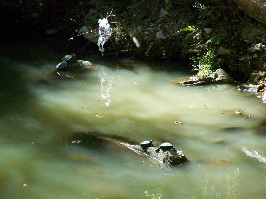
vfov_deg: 3.9
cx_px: 133
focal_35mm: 381
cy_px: 99
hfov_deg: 5.2
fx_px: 2928
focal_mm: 63
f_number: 3.7
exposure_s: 1/1000
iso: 400
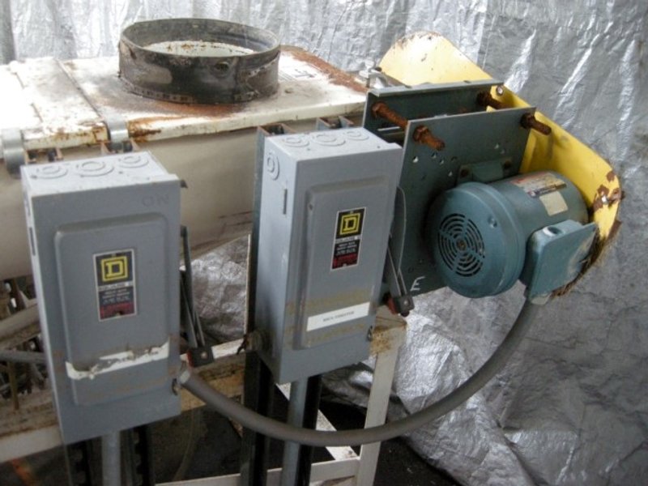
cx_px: 324
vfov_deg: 40.7
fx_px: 655
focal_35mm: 35
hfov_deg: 52.6
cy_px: 243
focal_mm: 7.5
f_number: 2.7
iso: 458
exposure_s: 1/8
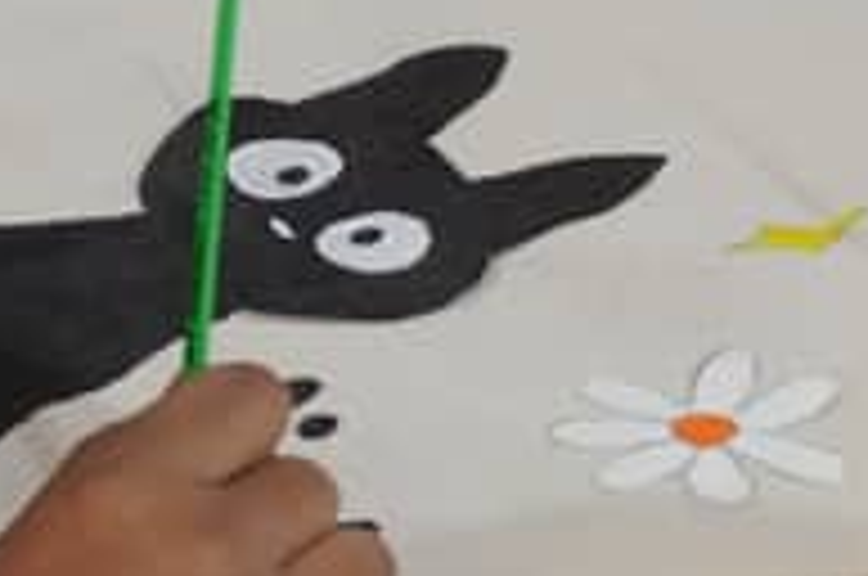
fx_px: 5483
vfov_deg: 6.0
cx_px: -4
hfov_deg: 9.0
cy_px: -106
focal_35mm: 228
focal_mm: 43
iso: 6400
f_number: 5.6
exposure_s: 1/160
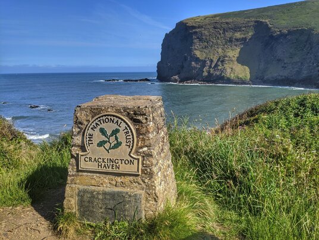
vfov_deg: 51.4
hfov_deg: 65.3
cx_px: 160
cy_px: 120
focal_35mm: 27
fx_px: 249
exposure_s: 1/2347
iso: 66
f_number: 1.8
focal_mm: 4.44
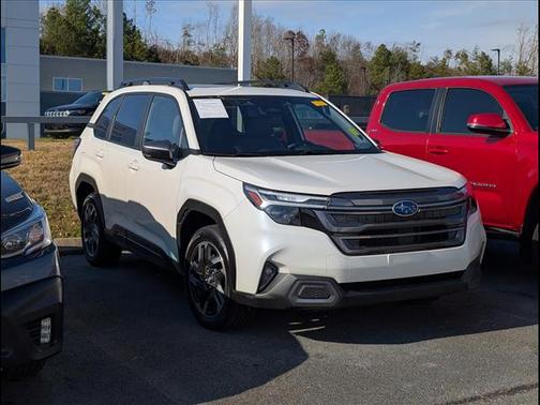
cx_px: 270
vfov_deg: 29.7
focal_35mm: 49
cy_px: 202
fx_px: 764
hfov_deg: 38.9
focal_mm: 6.9
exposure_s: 1/3333
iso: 23
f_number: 1.68
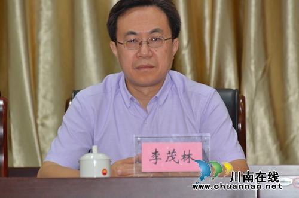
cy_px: 99
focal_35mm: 375
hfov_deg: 5.5
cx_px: 150
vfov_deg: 3.6
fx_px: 3108
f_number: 5.6
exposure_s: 1/60
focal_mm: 250
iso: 1250
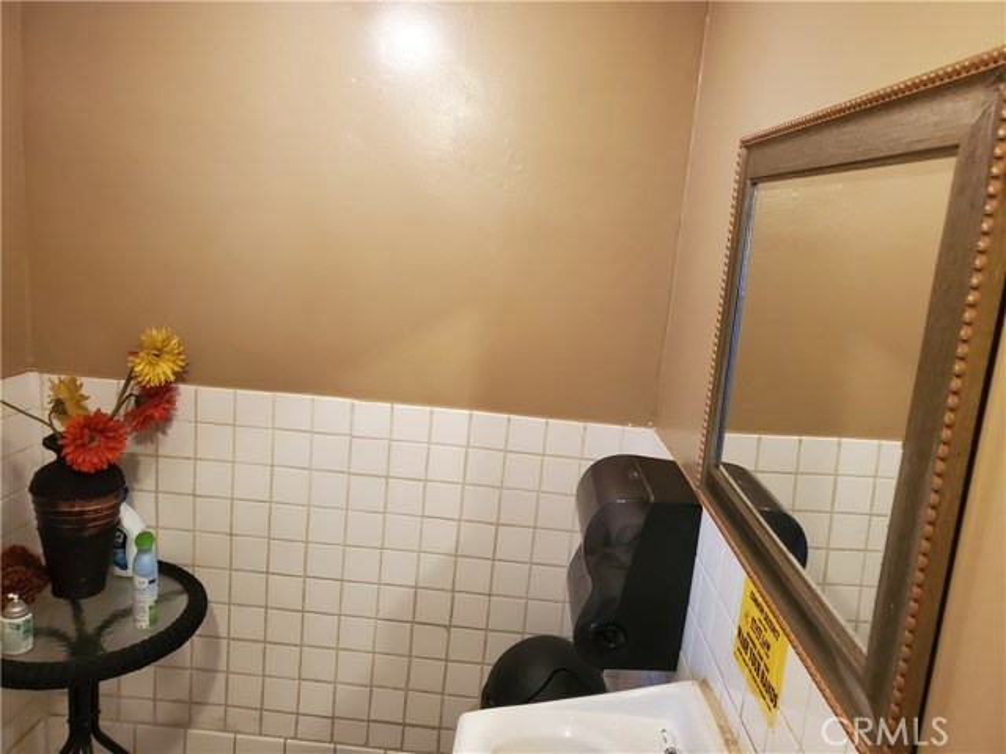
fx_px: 756
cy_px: 377
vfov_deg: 53.1
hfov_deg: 67.3
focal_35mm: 26
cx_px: 503
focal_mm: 4.3
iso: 250
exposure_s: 1/40
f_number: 1.5
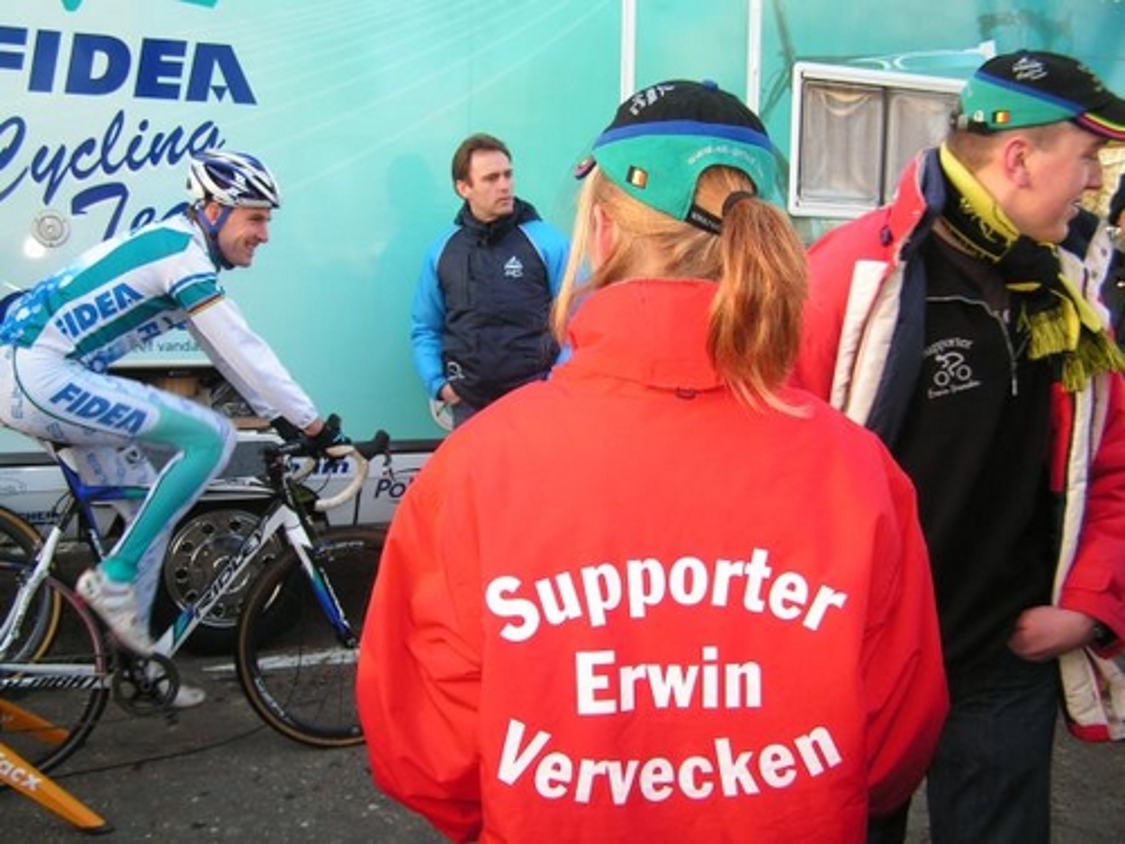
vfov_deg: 37.7
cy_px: 422
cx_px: 562
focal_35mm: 38
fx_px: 1235
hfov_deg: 49.0
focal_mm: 6.3
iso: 50
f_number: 2.8
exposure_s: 1/100
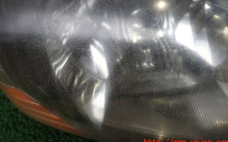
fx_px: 168
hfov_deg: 68.4
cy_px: 61
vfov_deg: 45.9
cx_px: 115
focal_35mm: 27
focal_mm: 4.5
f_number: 2.8
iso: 100
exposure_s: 1/160
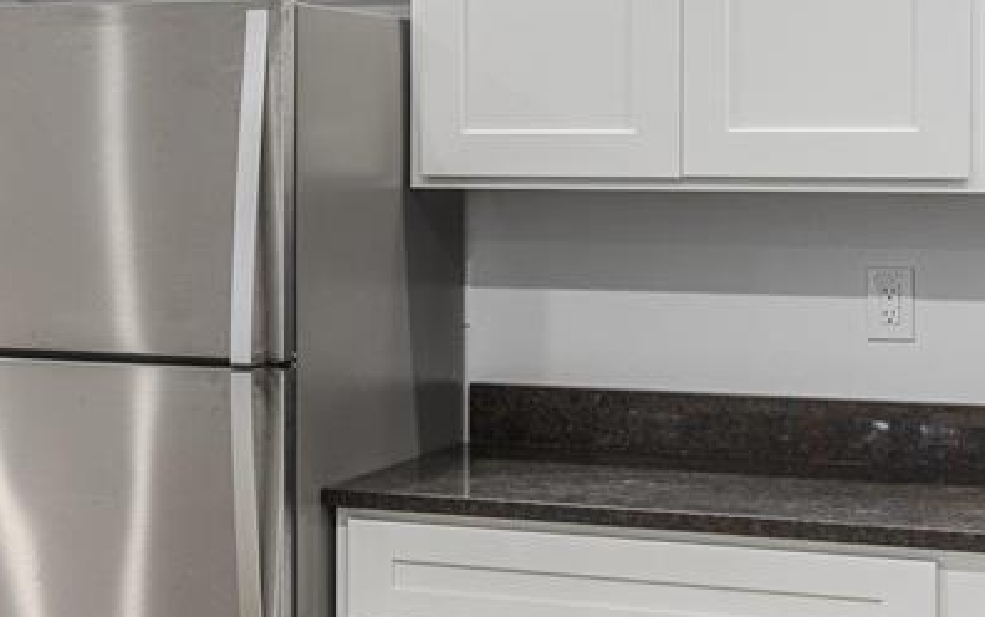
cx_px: 388
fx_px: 2176
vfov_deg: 16.1
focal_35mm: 81
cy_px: 295
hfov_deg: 25.5
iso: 320
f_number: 7.1
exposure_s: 1/20
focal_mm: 29
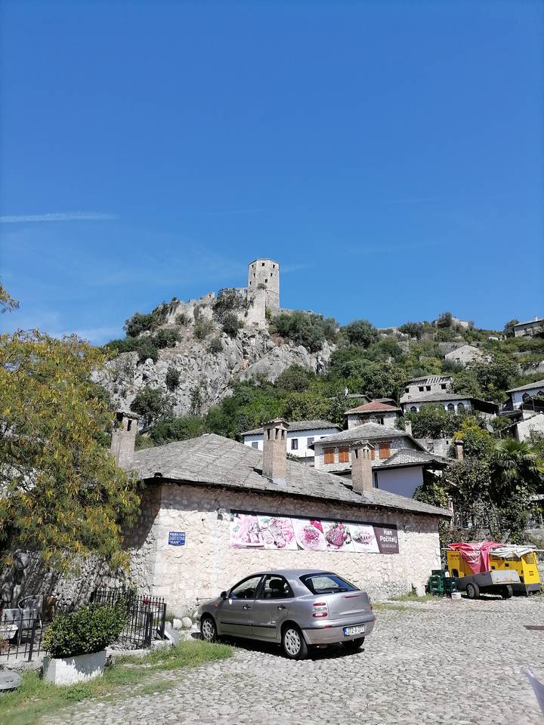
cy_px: 362
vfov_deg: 67.3
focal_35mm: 26
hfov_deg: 53.1
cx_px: 272
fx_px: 545
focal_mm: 5.4
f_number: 1.8
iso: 50
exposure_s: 1/1634
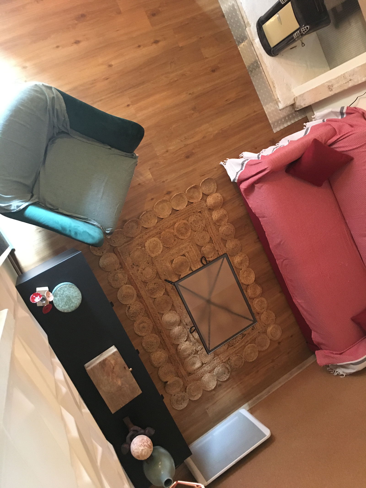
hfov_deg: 48.2
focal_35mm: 29
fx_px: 409
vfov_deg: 61.7
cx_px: 183
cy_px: 244
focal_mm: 4.15
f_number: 2.2
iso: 250
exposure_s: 1/17
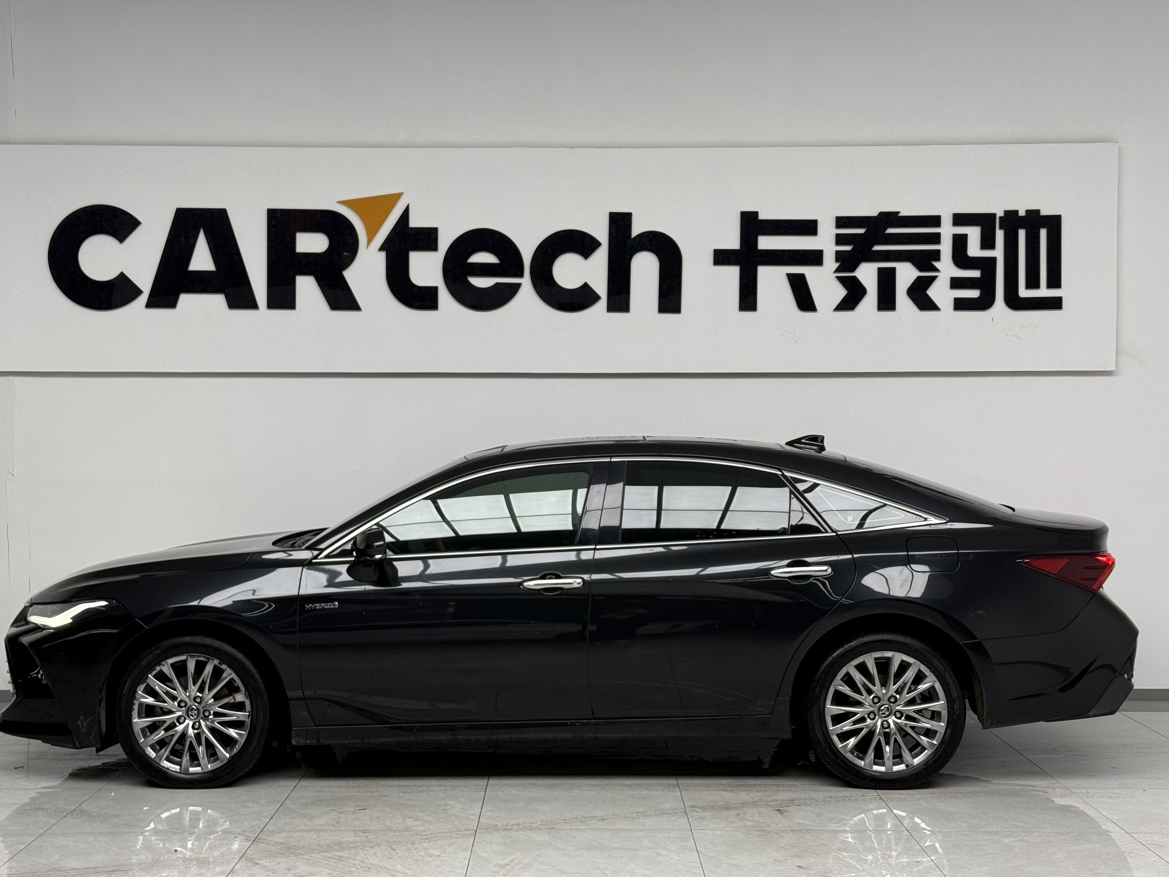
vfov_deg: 28.0
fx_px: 1756
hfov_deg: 36.8
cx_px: 557
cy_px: 463
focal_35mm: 52
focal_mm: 6.76
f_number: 1.78
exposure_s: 1/155
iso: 50
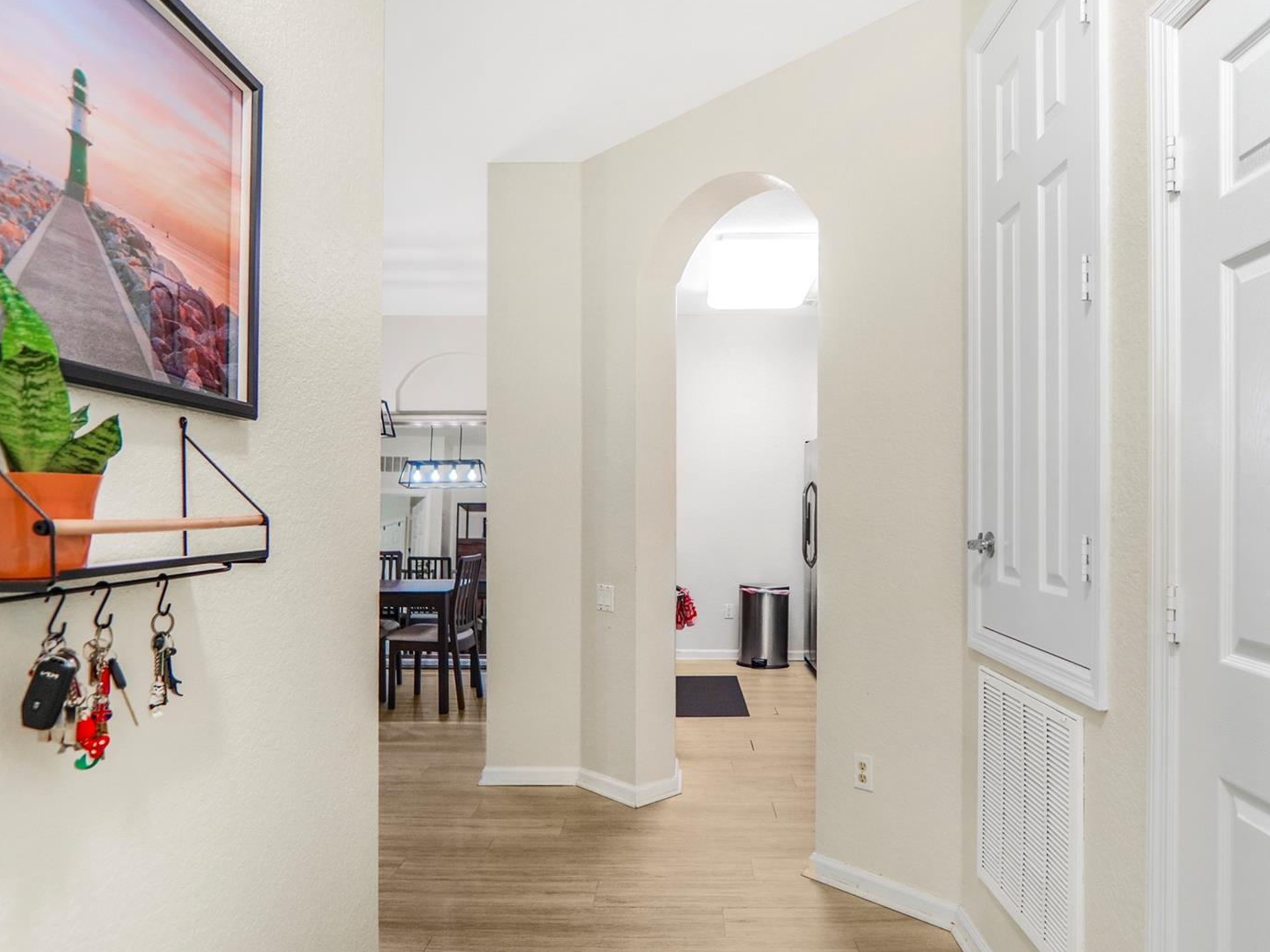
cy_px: 477
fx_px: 734
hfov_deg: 81.6
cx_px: 692
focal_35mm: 20
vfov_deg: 66.0
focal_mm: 12
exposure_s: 1/60
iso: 400
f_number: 2.8
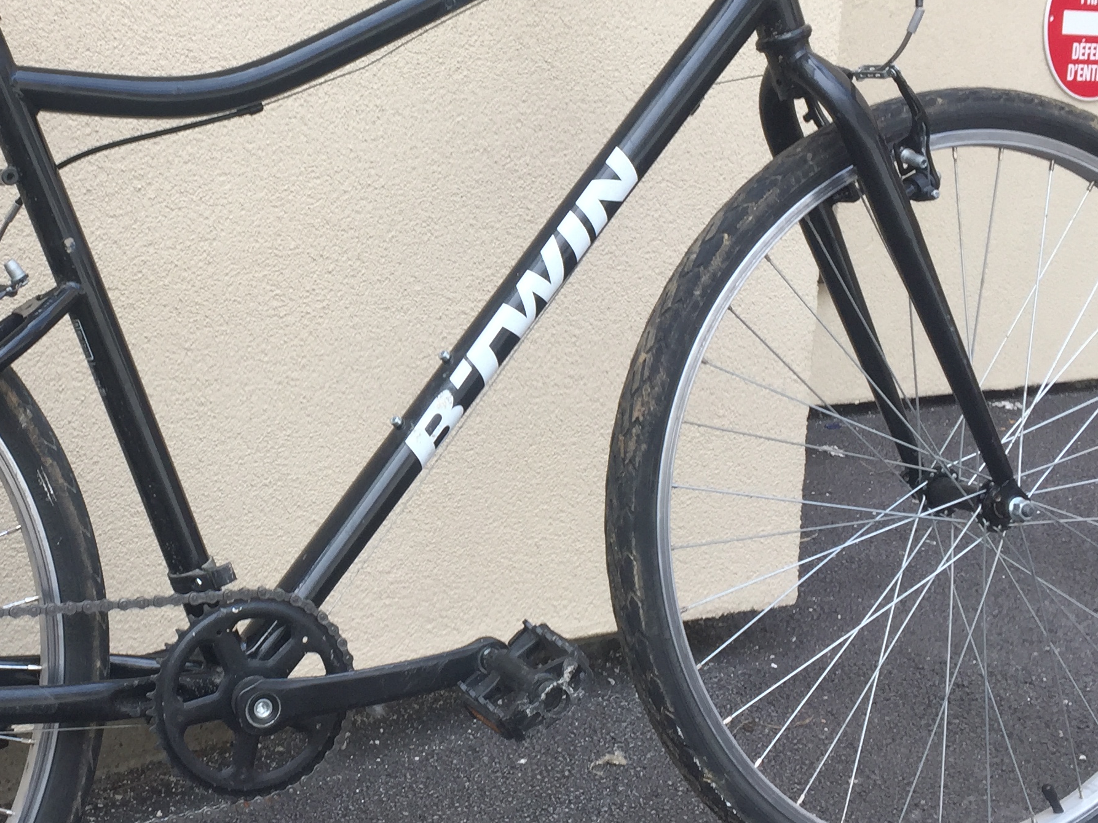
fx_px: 1681
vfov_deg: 27.4
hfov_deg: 35.3
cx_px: 262
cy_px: 308
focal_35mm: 53
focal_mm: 4.15
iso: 32
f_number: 2.2
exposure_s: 1/302
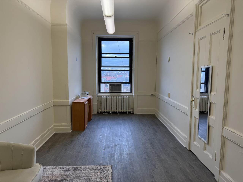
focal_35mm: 24
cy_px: 91
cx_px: 122
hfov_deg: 71.6
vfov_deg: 56.8
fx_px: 168
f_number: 1.78
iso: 80
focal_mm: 6.76
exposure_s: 1/172
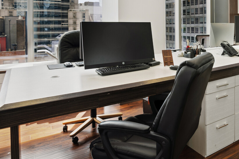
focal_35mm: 31
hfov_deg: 54.7
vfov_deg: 40.4
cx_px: 202
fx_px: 206
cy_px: 29
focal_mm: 17
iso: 100
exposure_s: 1/8
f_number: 8
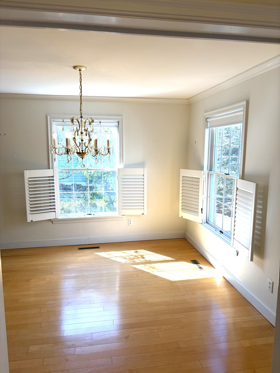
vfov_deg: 67.3
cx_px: 140
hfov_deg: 53.1
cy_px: 186
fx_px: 280
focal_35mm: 26
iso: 50
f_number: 1.6
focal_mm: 5.96
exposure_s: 1/263
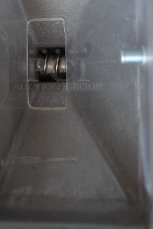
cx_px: 58
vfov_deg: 41.9
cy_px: 69
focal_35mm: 46
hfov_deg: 29.2
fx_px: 293
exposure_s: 1/30
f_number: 3.5
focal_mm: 18
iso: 320
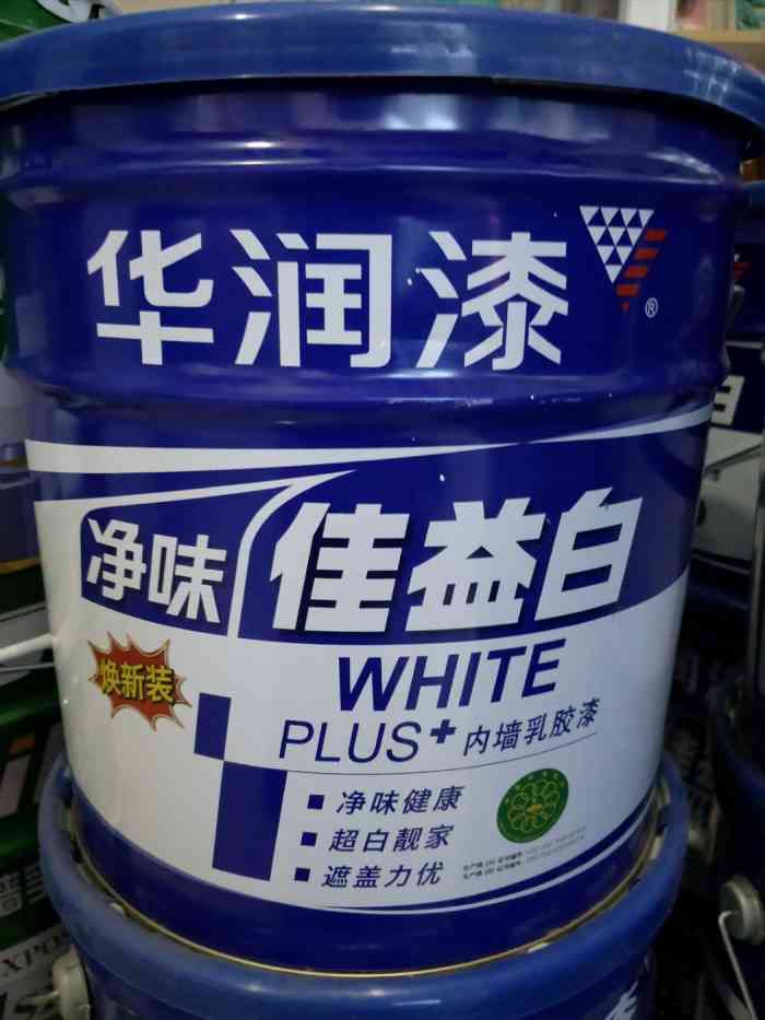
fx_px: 736
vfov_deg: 69.4
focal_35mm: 25
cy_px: 510
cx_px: 382
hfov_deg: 54.9
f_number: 1.7
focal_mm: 4.27
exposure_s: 1/17
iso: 524
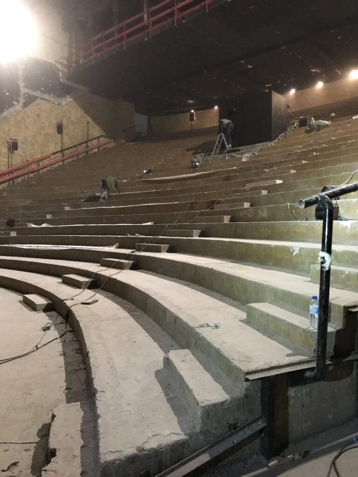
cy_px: 238
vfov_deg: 63.4
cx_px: 179
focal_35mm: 28
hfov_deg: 49.7
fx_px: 386
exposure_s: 1/17
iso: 320
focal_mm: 3.99
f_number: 1.8
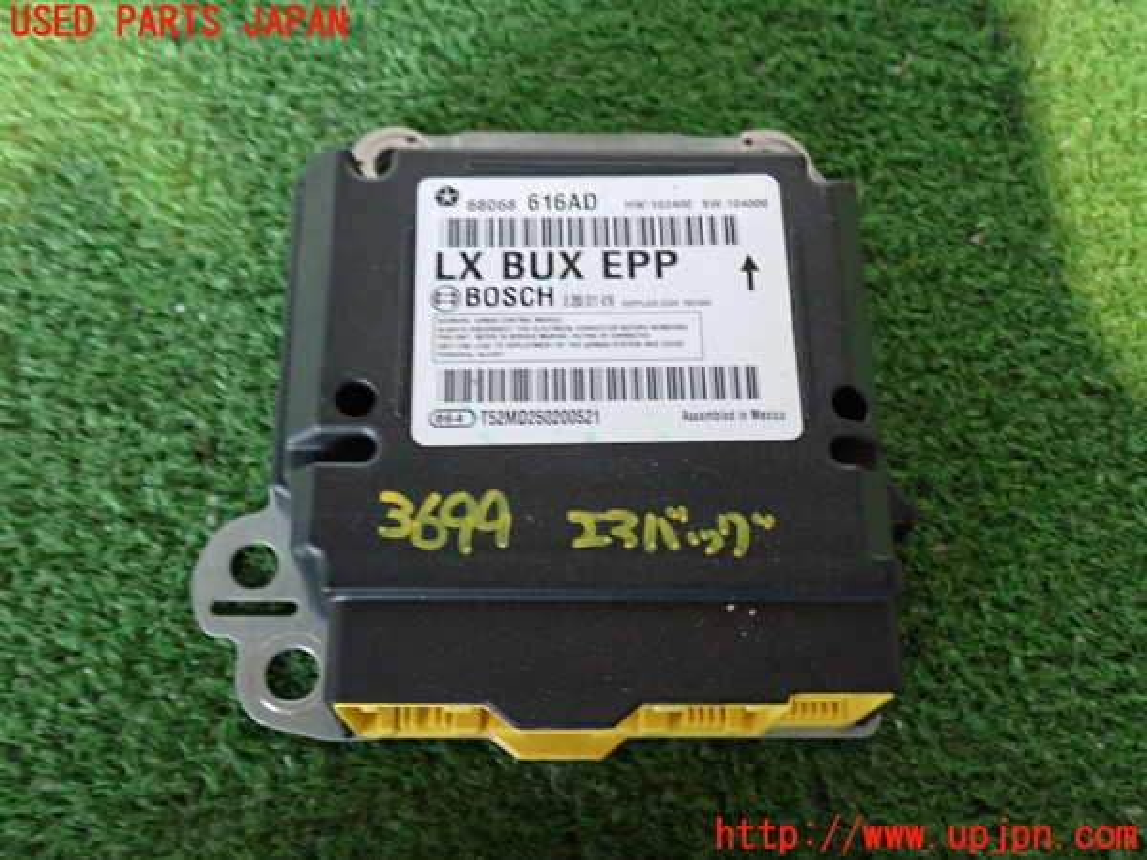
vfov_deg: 37.7
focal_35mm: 38
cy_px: 430
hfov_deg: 49.0
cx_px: 574
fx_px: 1259
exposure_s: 1/20
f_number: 2.7
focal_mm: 6.83
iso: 800
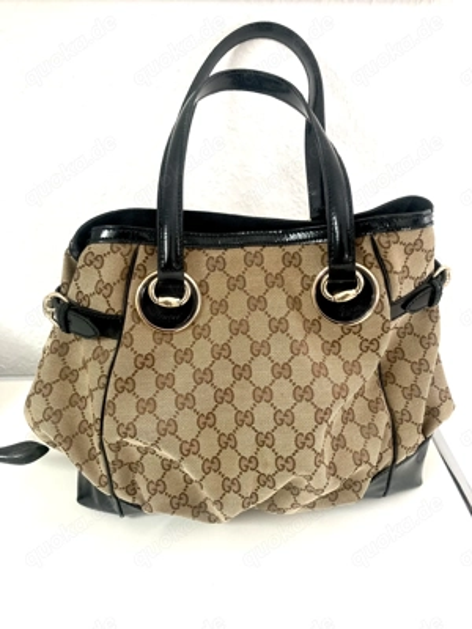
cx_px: 236
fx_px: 509
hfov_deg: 49.7
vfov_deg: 63.4
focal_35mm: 28
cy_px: 314
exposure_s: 1/60
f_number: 1.8
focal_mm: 3.99
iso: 250
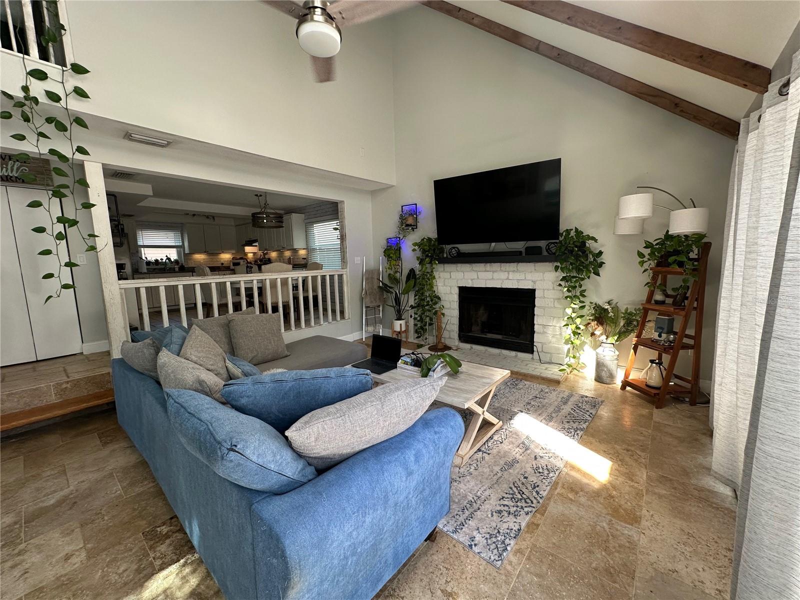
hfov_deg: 102.1
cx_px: 400
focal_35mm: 14
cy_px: 300
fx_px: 324
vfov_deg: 85.7
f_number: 2.2
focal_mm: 2.22
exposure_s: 1/99
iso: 125
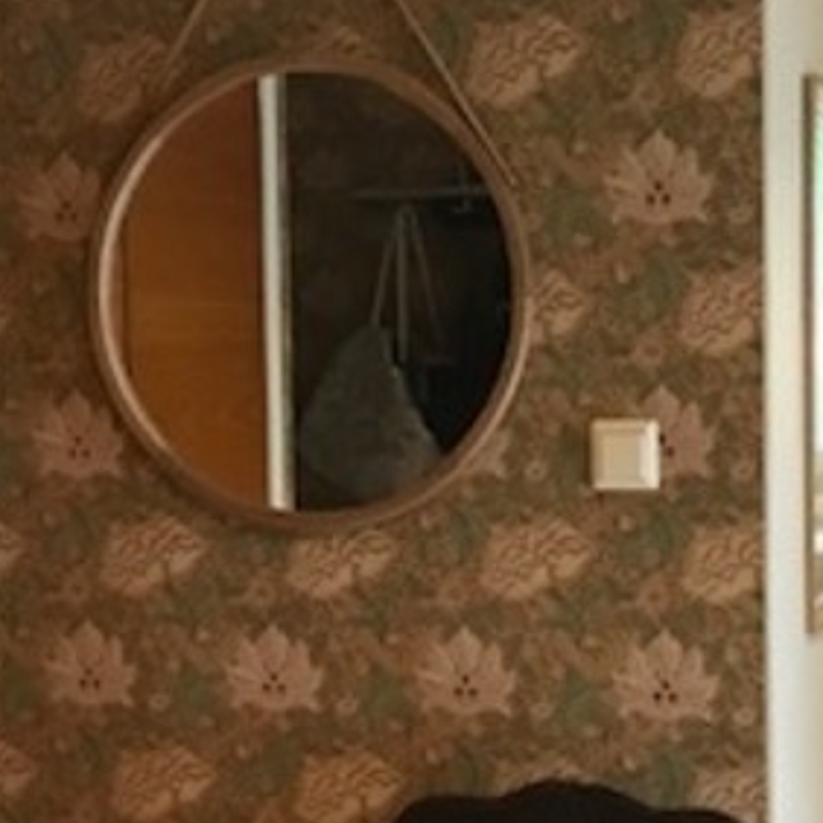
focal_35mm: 90
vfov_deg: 19.1
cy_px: 657
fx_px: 2421
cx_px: 566
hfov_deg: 19.2
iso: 80
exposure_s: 1/17
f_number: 1.8
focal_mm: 3.99
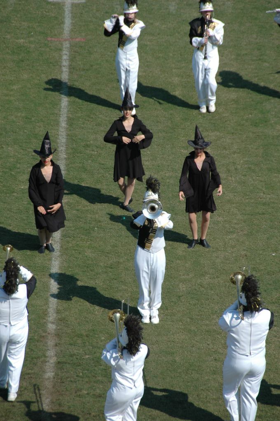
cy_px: 210
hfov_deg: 4.6
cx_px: 140
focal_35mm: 300
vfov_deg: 6.9
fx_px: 3509
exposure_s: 1/800
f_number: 7.1
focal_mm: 200
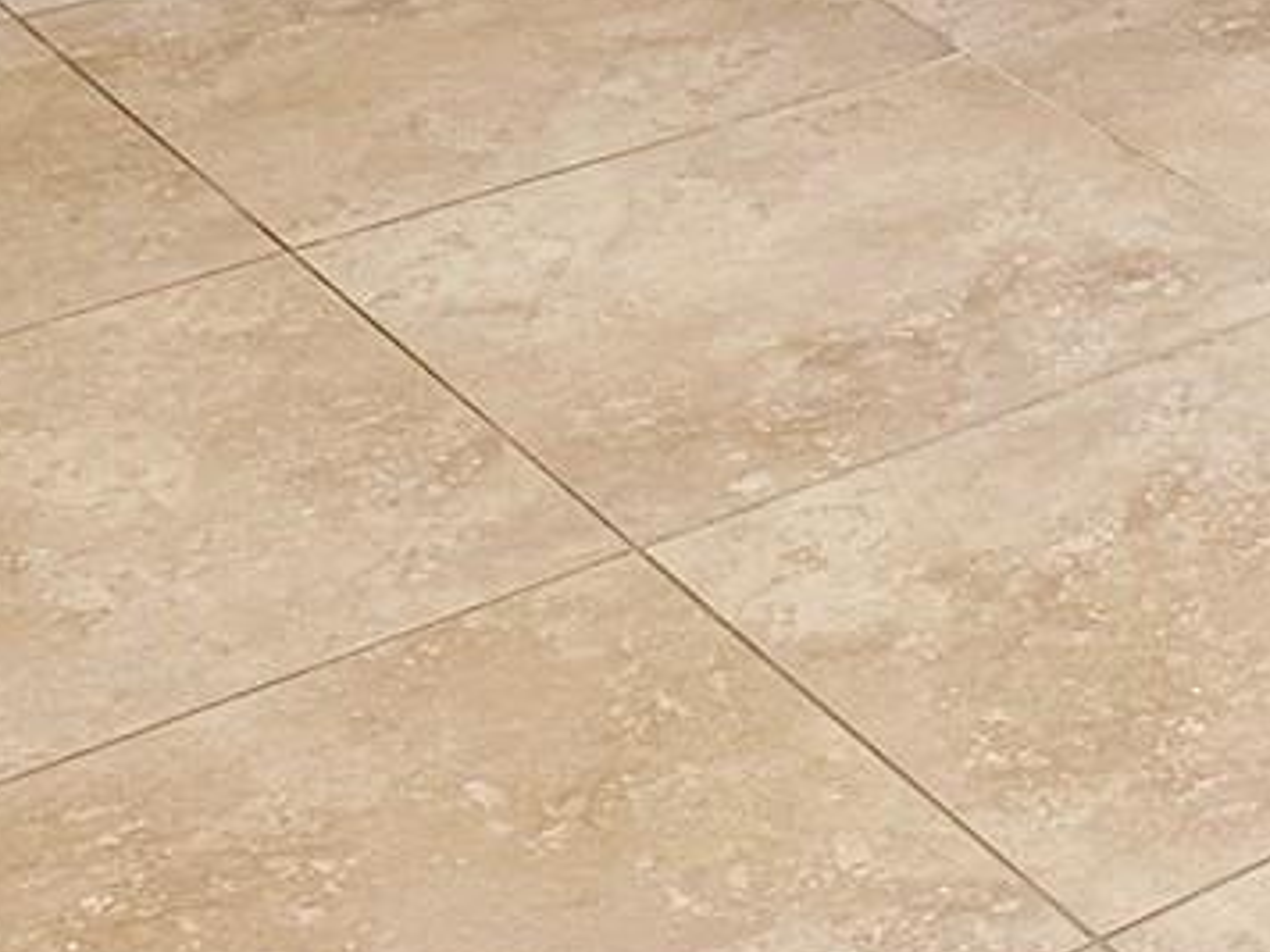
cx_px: 2140
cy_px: -909
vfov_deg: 12.2
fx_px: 3962
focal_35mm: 108
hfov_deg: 16.0
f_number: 1.78
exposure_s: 1/121
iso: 125
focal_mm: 6.86
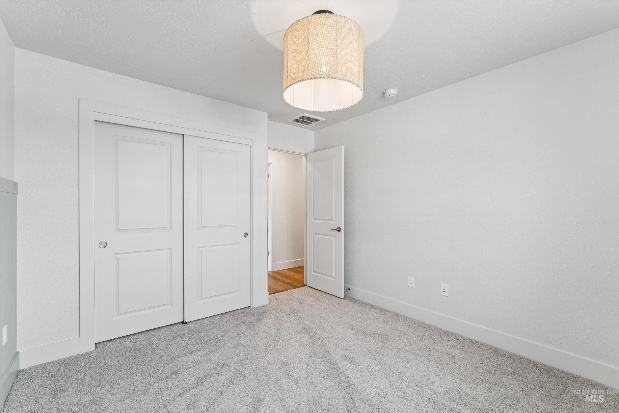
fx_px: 268
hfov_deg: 98.2
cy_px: 206
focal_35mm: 16
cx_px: 310
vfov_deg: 75.1
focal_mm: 15.6
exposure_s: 1/6
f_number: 13
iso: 400
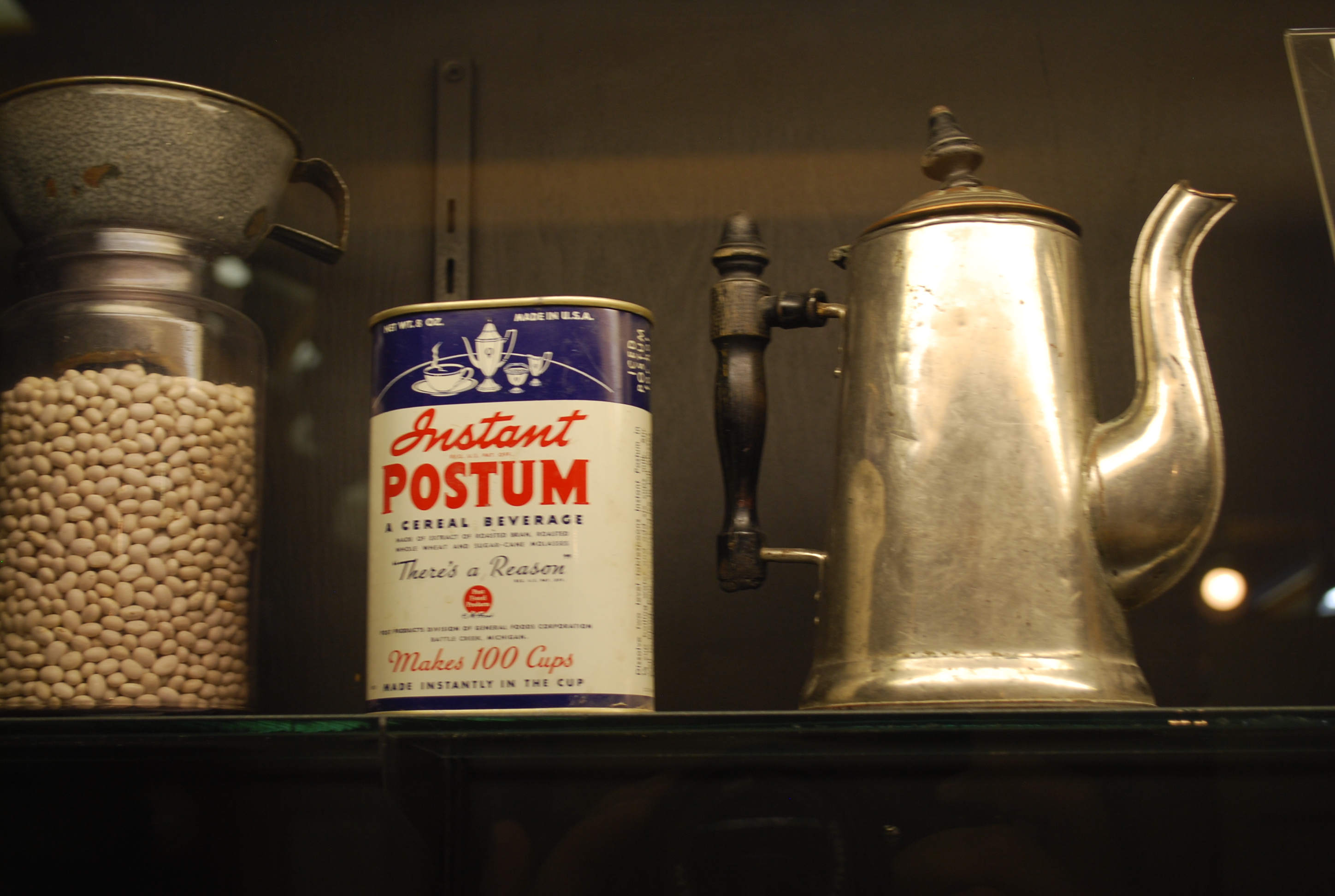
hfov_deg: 37.8
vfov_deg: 25.9
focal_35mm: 52
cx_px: 668
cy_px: 448
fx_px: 1951
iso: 200
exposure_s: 1/30
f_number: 5.3
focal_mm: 35
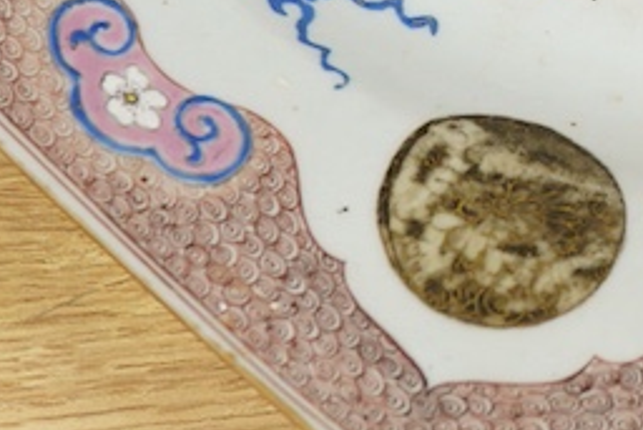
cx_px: 849
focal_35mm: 158
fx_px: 2824
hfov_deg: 12.6
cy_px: -201
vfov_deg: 8.5
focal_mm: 30
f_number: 8
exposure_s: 1/125
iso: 1250
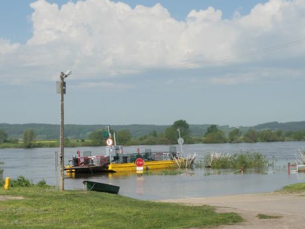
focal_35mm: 90
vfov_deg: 16.4
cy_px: 142
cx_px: 127
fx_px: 793
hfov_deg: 21.7
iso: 64
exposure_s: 1/500
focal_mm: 9.2
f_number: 6.3
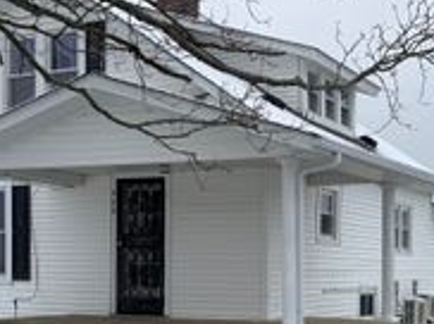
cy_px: 280
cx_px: 289
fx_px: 826
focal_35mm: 66
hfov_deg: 29.2
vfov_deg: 21.8
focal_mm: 6.76
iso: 80
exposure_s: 1/1689
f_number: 1.78
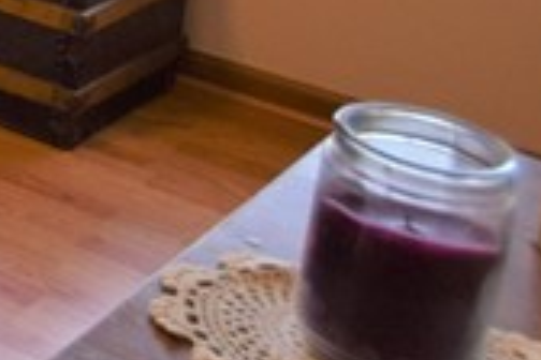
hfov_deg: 13.8
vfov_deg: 12.7
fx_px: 1458
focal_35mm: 97
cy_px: -312
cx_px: -805
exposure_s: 1/160
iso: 400
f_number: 6.3
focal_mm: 10
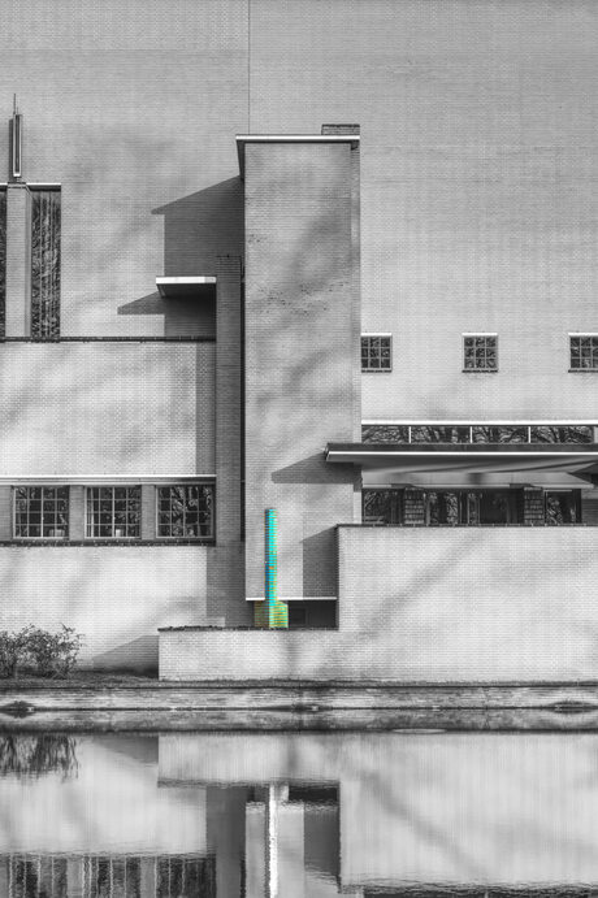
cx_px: 299
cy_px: 449
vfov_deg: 28.9
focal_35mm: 70
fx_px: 1746
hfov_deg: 19.4
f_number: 11
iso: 64
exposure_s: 1/50
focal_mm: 70
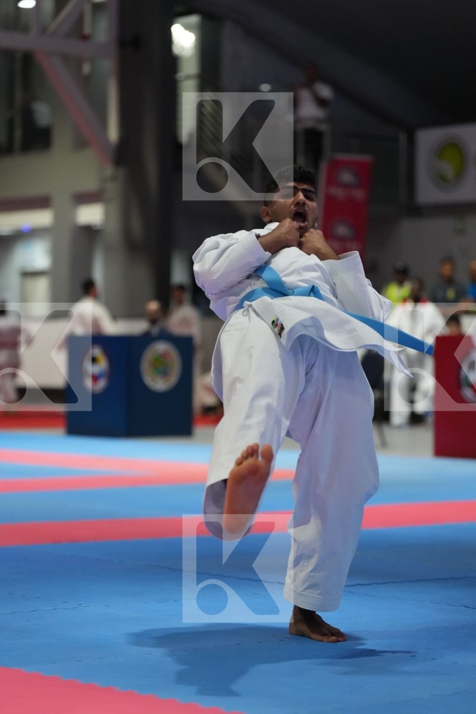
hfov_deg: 12.5
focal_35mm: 110
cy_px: 357
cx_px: 238
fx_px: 2181
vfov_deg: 18.6
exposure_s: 1/500
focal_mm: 110
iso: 5000
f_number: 2.8
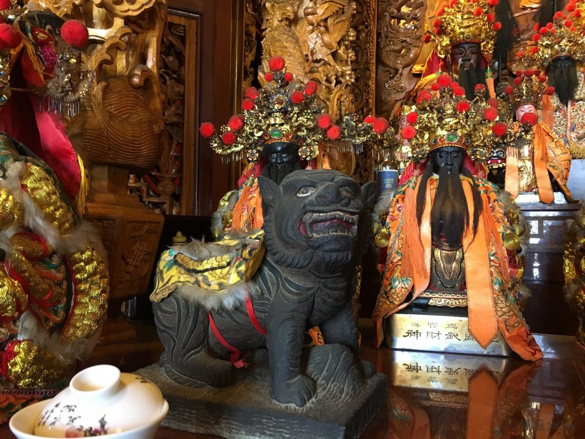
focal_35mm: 29
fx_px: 490
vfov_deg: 48.2
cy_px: 220
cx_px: 292
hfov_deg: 61.7
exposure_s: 1/30
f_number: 2.2
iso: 200
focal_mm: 4.15
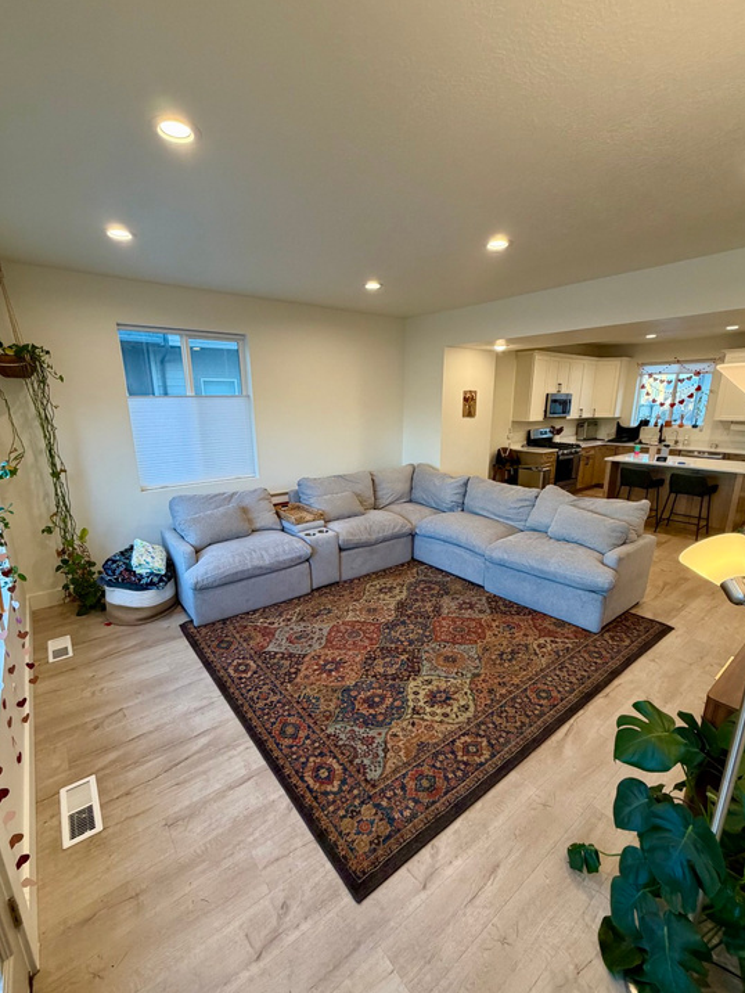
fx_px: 430
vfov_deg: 98.1
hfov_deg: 81.8
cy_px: 517
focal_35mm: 15
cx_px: 366
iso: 250
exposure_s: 1/120
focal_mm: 2.22
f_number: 2.2
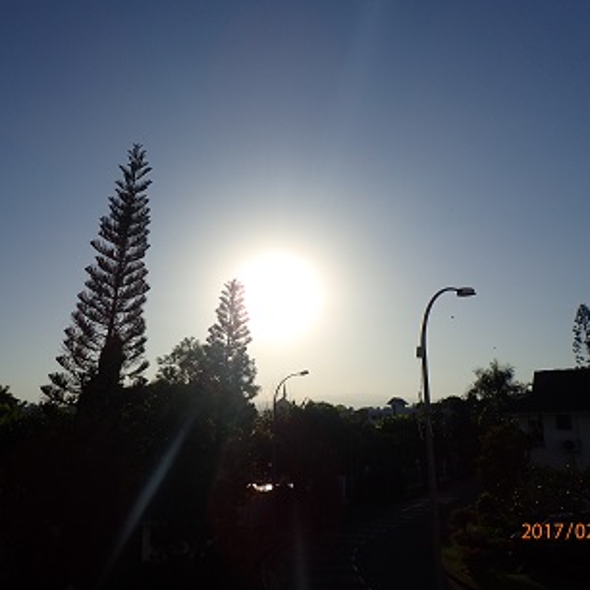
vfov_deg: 54.0
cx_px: 276
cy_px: 293
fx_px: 578
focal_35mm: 30
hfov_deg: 54.0
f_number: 8
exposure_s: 1/800
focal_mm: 4.5
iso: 100
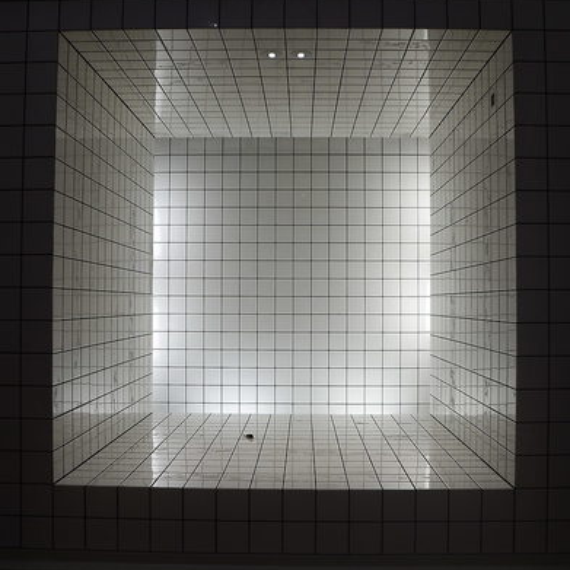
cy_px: 282
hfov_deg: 42.8
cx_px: 296
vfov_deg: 42.8
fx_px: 727
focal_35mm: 39
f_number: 5
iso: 500
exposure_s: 1/100
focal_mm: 20
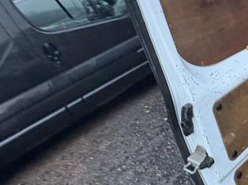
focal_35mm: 40
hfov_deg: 34.5
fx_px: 286
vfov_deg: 32.9
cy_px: -1
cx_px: 316
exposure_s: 1/60
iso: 320
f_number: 2.2
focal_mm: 2.22
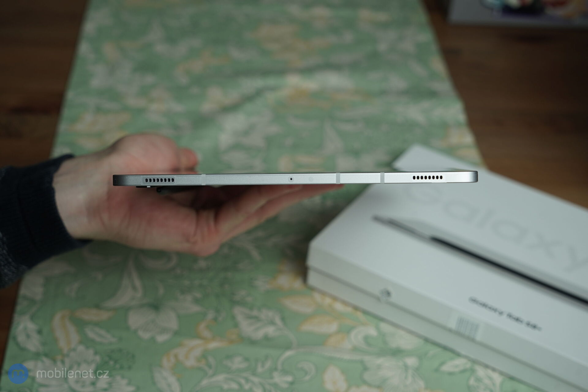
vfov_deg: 23.8
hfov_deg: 35.1
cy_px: 196
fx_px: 931
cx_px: 294
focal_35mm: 57
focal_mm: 57
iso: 500
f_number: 6.3
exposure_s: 1/160
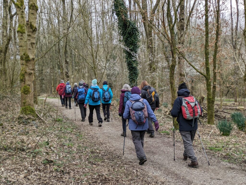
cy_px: 92
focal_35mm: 51
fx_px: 363
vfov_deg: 28.6
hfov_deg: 37.5
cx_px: 123
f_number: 1.89
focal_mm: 5.43
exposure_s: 1/328
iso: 39
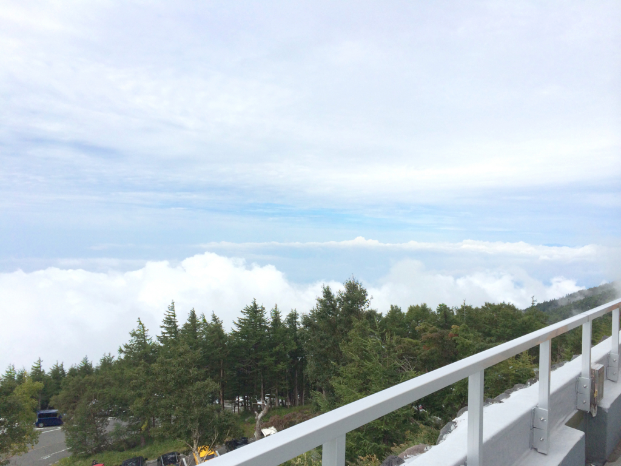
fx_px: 538
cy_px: 233
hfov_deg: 60.0
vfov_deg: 46.8
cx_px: 310
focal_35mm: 30
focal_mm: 4.12
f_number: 2.2
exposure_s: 1/4566
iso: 40
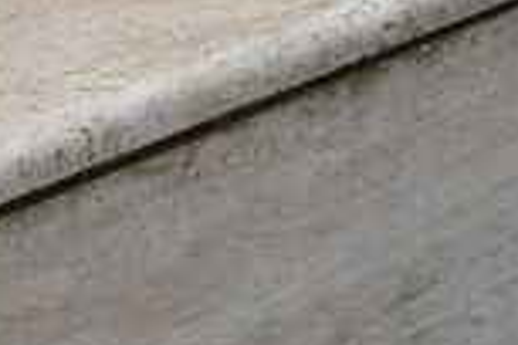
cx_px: -643
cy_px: -149
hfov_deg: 6.6
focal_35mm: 301
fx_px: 4331
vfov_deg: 4.5
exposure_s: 1/160
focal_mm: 40
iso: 200
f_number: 6.3
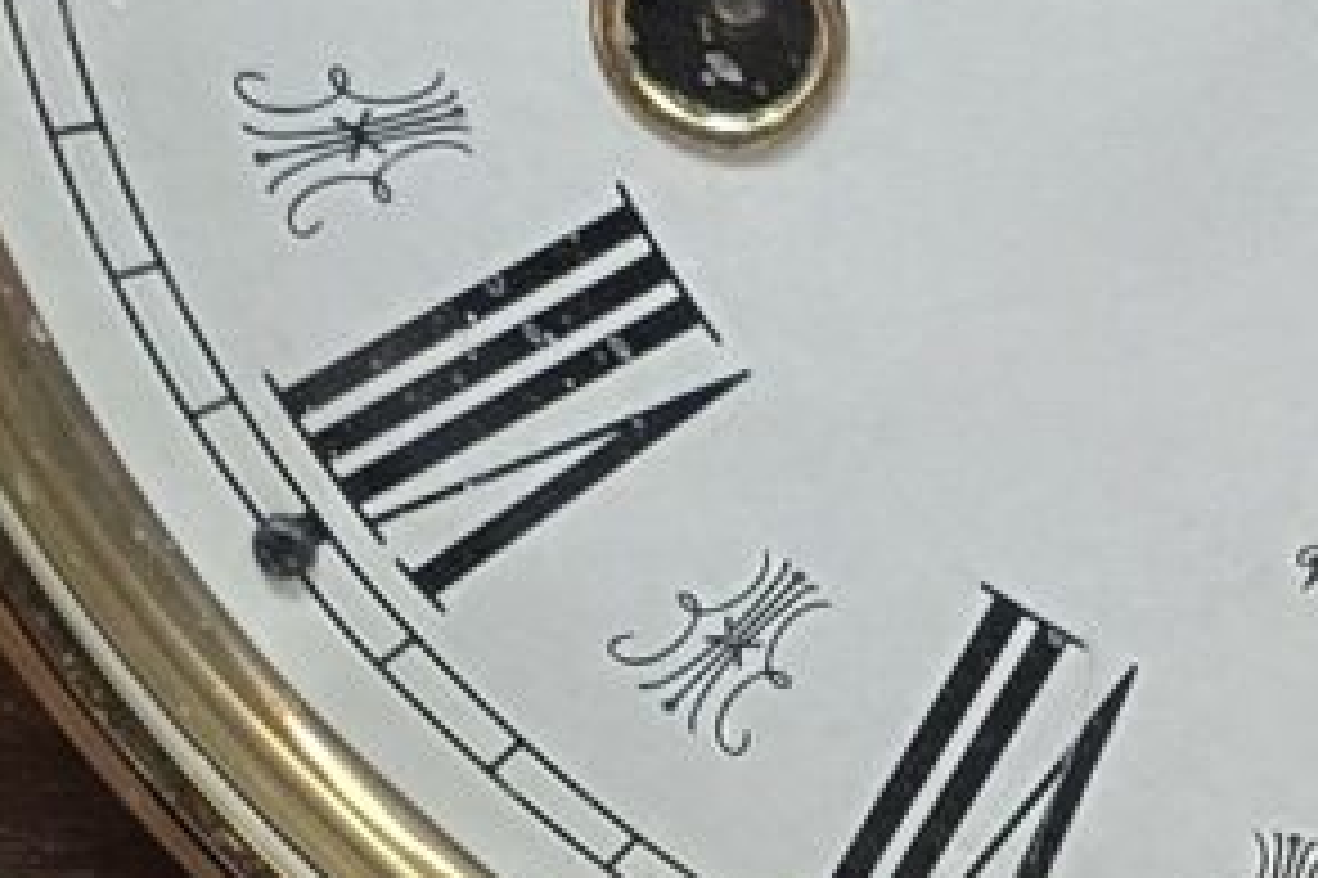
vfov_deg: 6.4
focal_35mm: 209
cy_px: 1661
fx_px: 7647
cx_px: 1570
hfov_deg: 9.7
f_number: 1.7
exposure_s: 1/120
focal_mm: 6.3
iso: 500
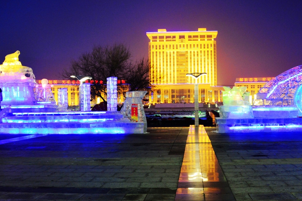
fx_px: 344
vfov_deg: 32.6
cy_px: 104
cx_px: 179
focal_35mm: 41
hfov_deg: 47.2
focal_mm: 28
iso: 2800
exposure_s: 1/30
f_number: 3.5
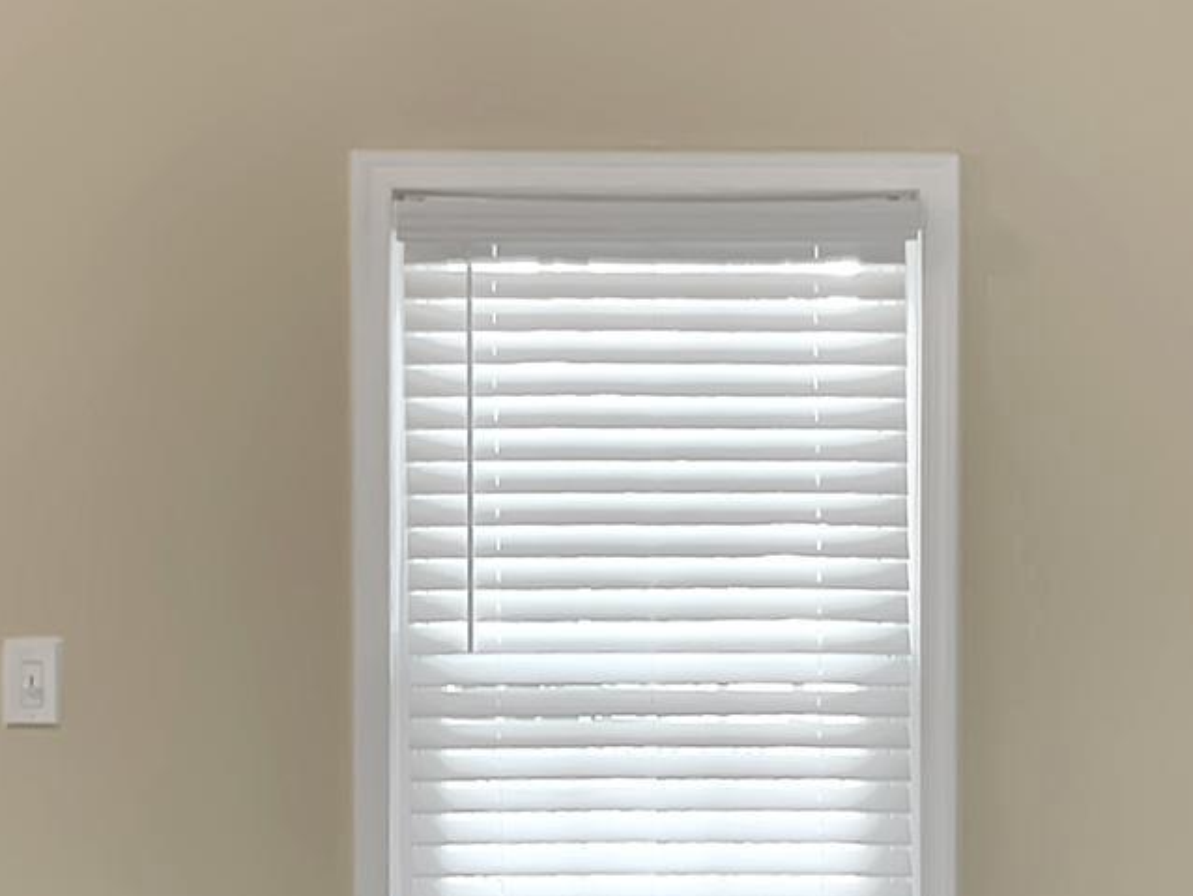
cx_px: 589
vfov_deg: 15.6
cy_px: 864
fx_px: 3206
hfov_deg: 21.1
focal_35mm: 93
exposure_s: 1/2
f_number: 1.8
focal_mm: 3
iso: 16
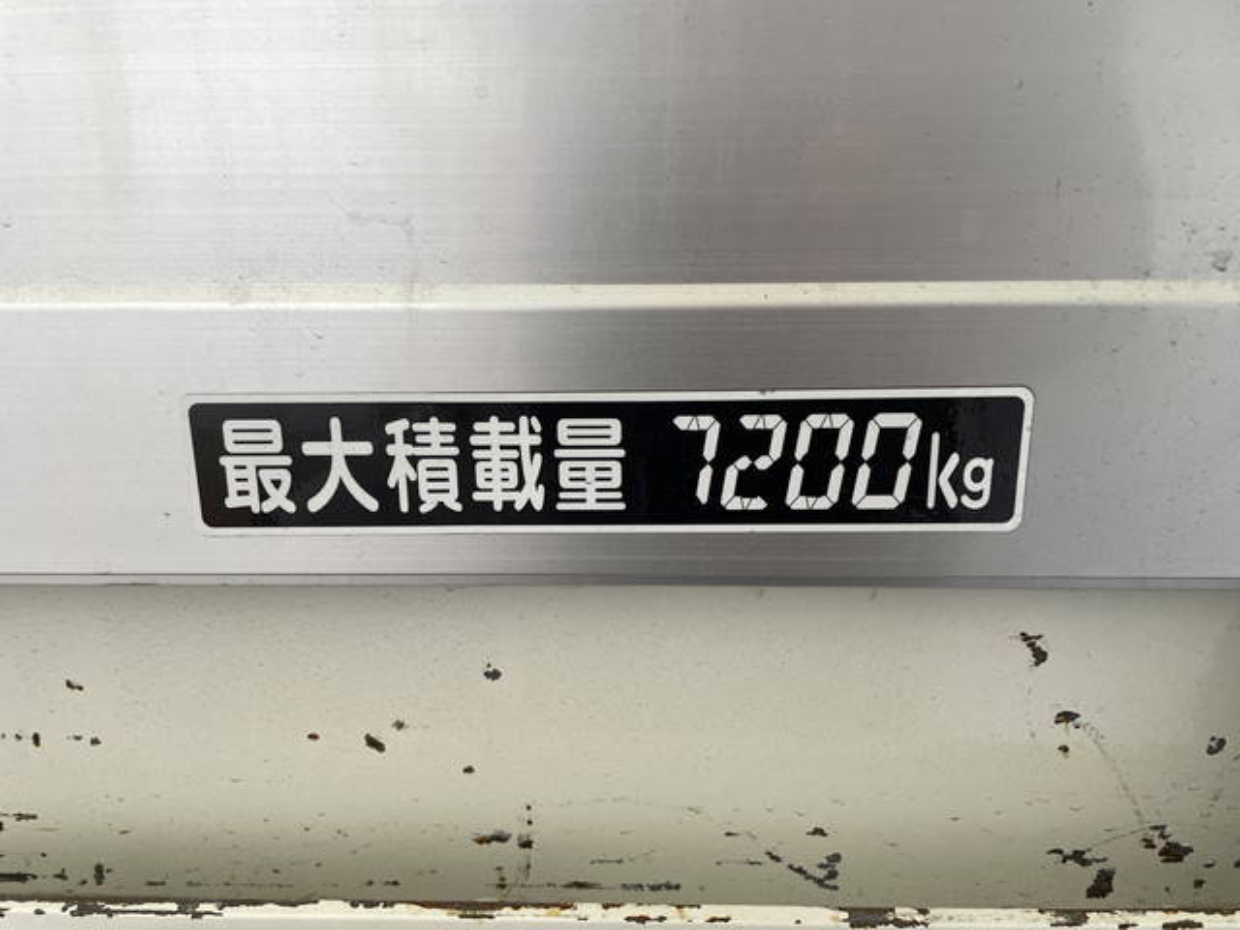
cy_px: 465
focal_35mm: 26
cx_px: 620
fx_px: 931
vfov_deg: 53.1
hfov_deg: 67.3
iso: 125
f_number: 1.6
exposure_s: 1/119
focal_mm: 4.2
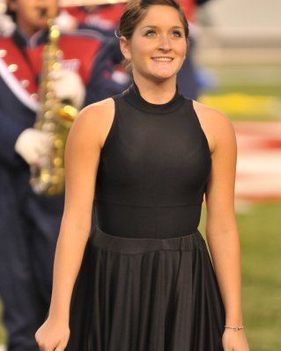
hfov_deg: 3.7
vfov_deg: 4.6
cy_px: 194
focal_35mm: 423
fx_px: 4399
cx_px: 126
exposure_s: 1/250
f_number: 2.8
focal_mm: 200
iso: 800
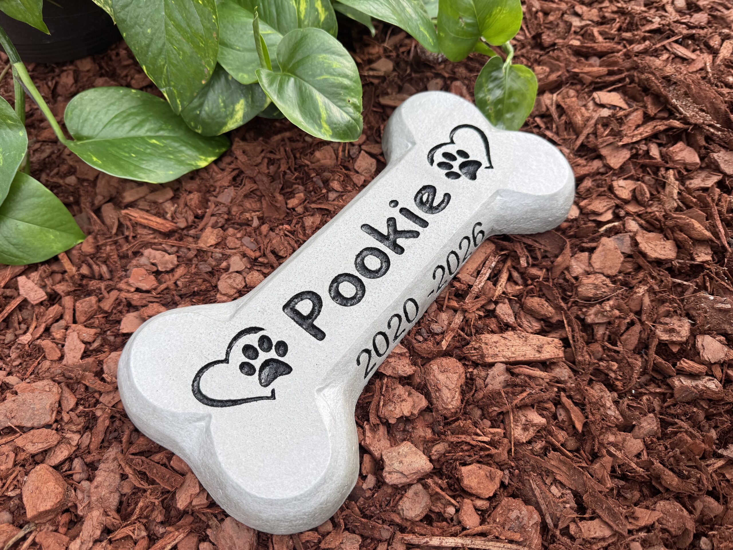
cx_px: 366
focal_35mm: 24
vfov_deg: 56.8
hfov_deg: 71.6
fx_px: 508
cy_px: 275
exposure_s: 1/627
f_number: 1.78
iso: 80
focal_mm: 6.76
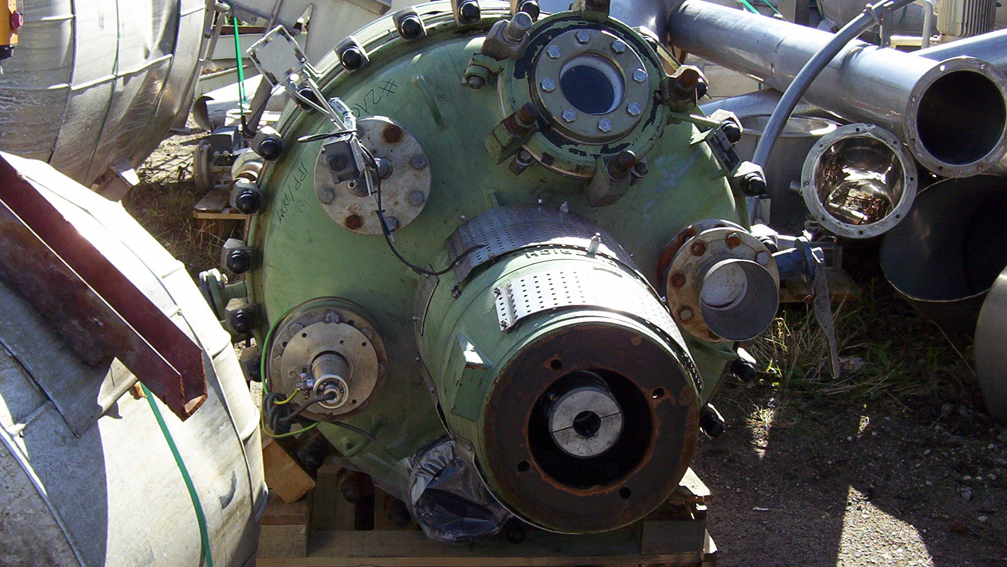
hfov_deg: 36.6
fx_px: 1522
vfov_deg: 21.1
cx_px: 504
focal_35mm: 57
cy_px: 304
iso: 100
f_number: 4.22
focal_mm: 6.78
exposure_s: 1/412
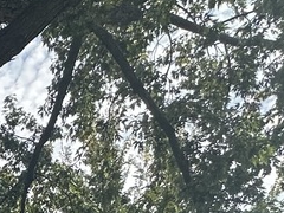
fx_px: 689
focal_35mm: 84
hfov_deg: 16.8
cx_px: -298
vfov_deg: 14.3
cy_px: 439
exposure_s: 1/1014
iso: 40
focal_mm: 2.22
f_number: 2.2
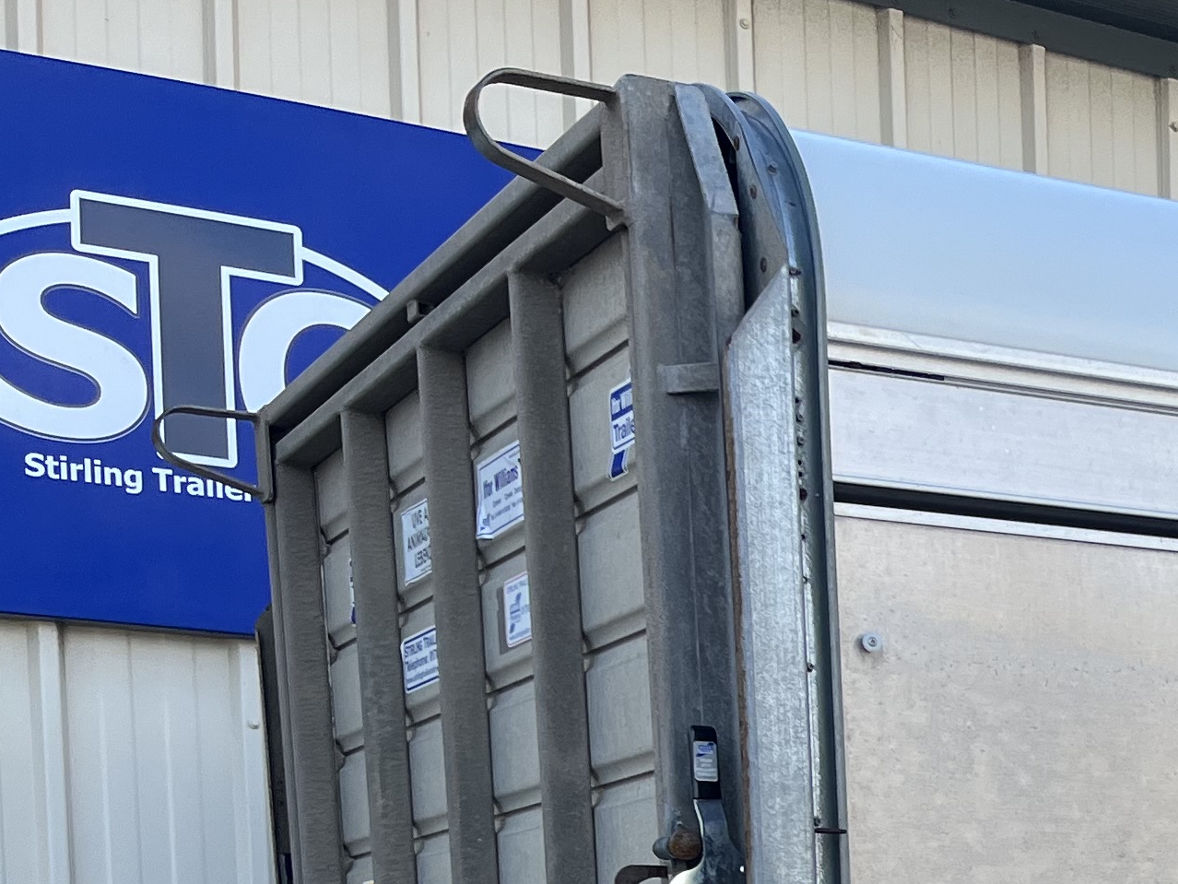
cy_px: 1327
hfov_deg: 21.4
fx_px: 2791
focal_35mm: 82
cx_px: 1566
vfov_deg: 16.4
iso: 50
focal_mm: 5.1
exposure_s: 1/766
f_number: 1.6
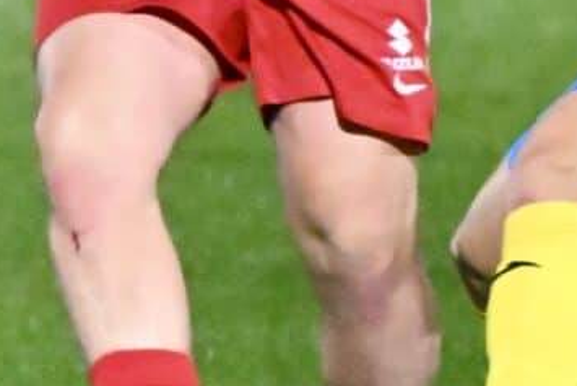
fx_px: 16643
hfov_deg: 2.0
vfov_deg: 1.3
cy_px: -217
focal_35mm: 1038
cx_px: 276
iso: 10000
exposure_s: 1/1250
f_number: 3.2
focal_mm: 180
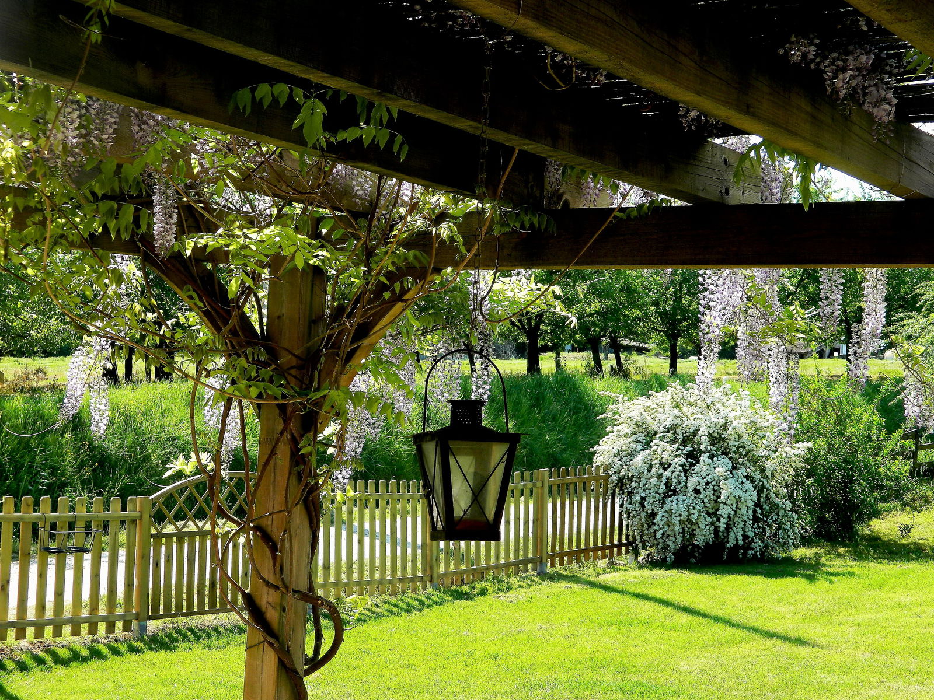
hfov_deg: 27.8
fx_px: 1889
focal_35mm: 70
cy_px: 350
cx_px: 467
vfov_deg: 21.0
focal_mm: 12.6
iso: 80
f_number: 4
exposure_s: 1/200
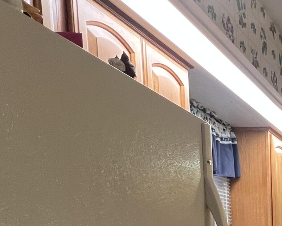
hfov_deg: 29.0
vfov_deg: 26.6
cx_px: 387
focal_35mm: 49
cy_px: 286
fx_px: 409
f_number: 1.8
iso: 250
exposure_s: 1/60
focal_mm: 1.57
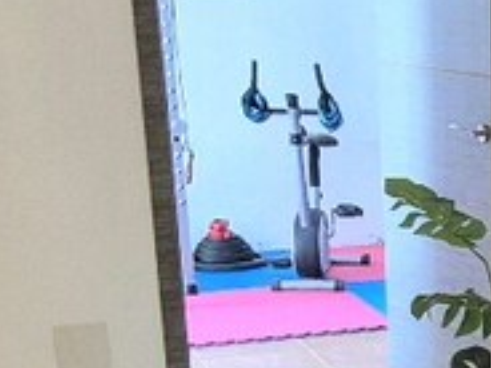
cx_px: 688
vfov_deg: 15.1
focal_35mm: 92
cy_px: 516
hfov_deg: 19.2
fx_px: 1305
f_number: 2.2
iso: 640
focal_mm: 2.2
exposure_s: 1/100
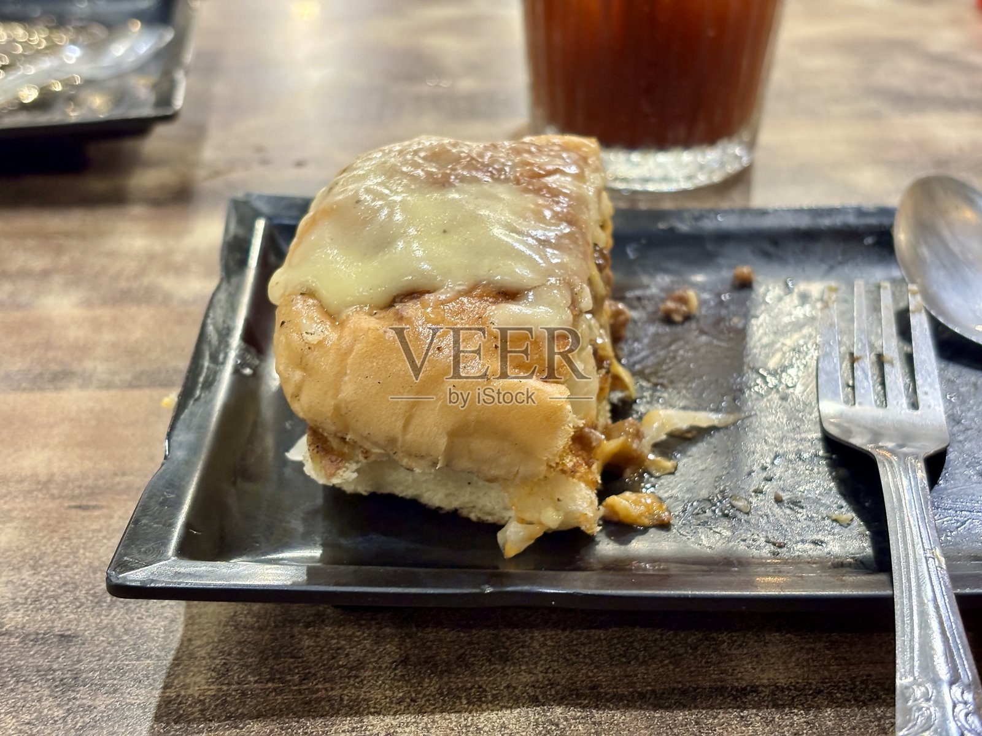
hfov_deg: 36.8
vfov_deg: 28.0
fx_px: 1475
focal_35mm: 52
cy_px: 368
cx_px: 491
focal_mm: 5.96
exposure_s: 1/25
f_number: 1.6
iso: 320
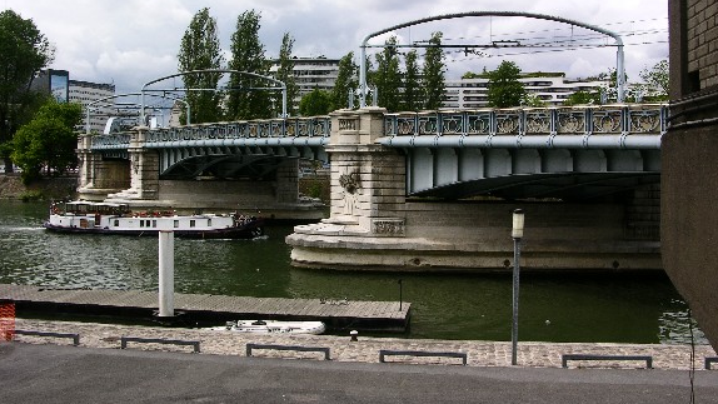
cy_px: 143
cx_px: 365
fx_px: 743
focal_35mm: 39
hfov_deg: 51.6
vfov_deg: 30.3
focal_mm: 8.9
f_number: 8
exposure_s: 1/154
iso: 50
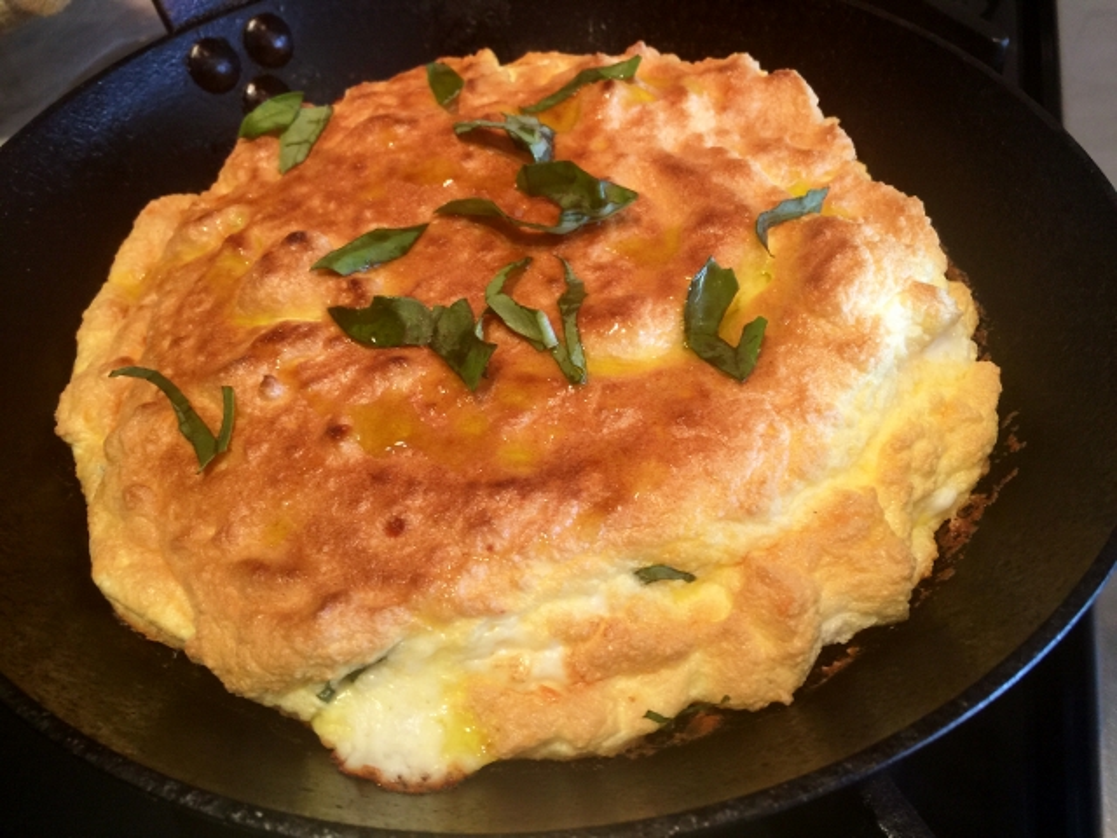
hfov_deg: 61.7
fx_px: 936
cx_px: 558
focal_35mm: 29
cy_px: 419
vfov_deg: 48.2
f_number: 2.2
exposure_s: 1/15
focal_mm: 4.15
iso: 40
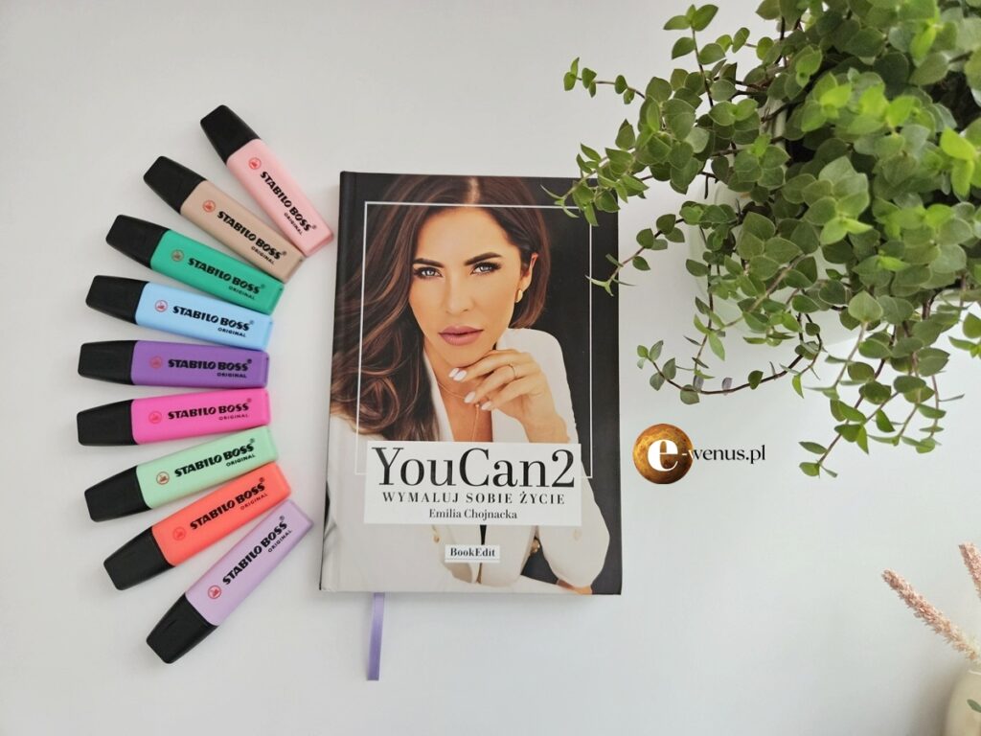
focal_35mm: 23
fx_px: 652
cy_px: 368
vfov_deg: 58.9
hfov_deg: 73.9
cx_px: 490
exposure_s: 1/100
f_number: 1.8
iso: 640
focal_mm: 5.4
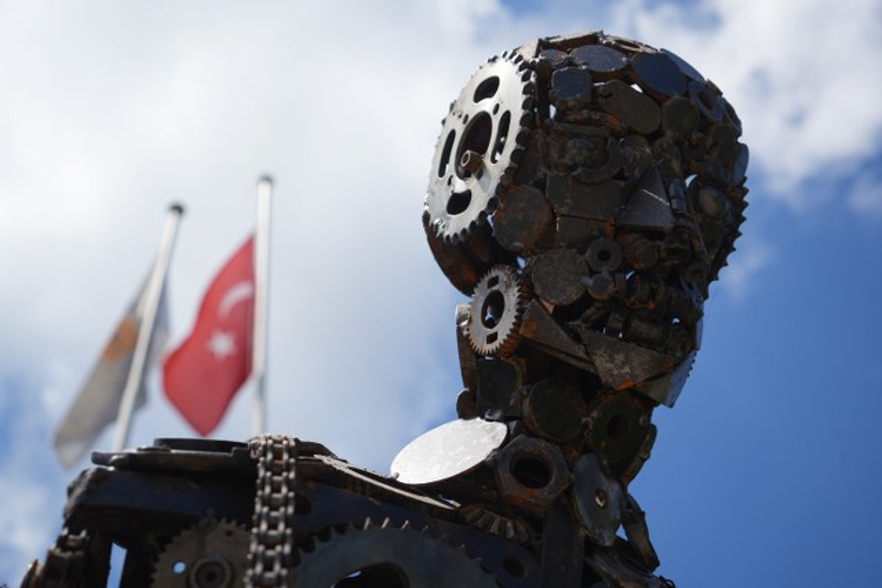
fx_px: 1127
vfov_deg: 29.3
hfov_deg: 42.7
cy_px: 294
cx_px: 441
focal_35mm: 46
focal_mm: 46
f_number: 4.5
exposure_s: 1/1000
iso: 100
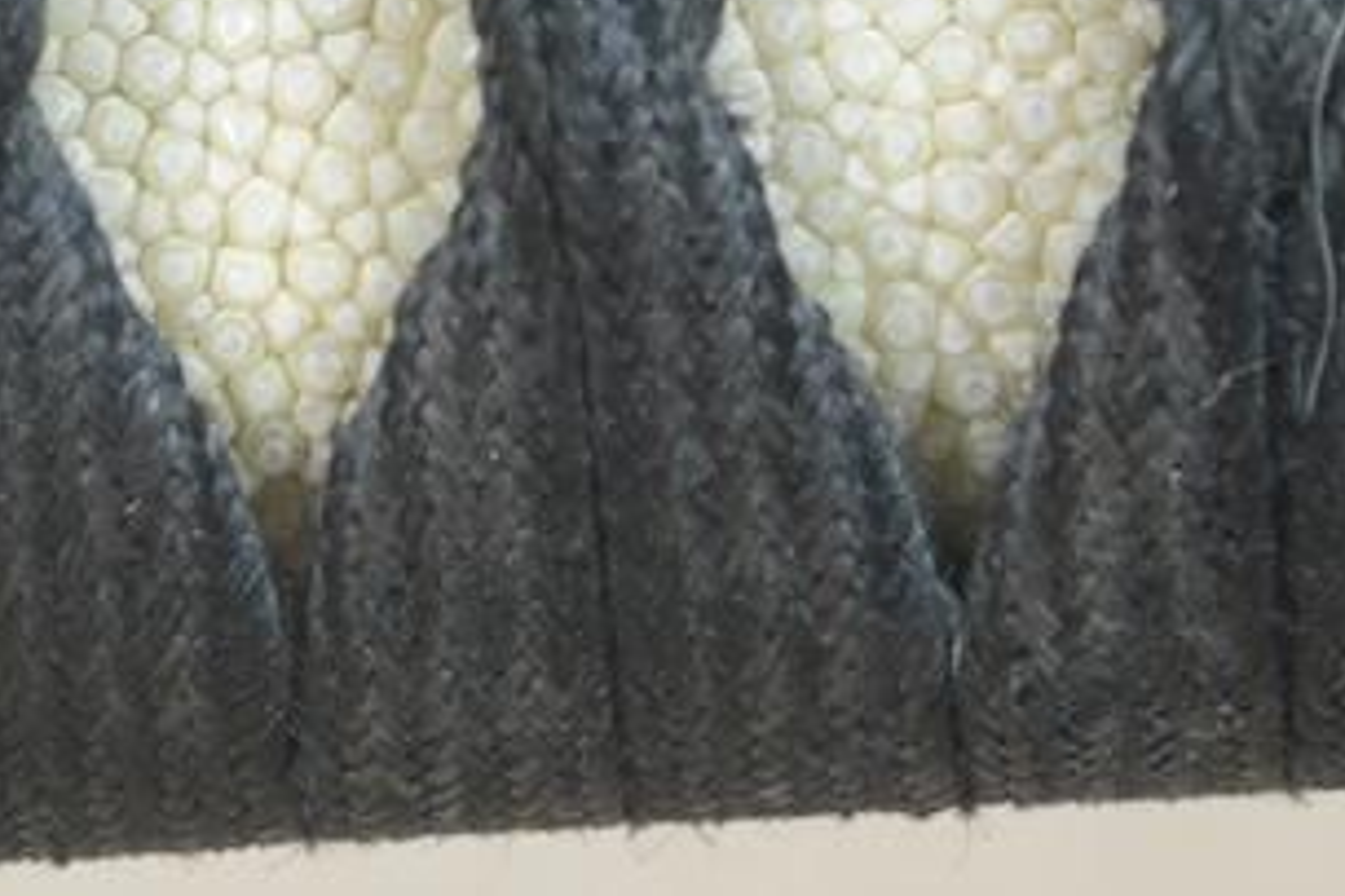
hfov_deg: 2.9
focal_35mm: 722
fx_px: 26970
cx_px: -494
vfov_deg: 1.9
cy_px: -135
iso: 400
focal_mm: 105
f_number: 11
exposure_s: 1/1.6
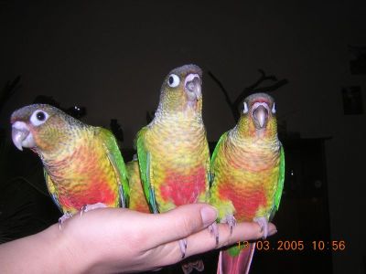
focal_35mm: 36
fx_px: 381
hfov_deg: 51.4
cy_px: 137
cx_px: 183
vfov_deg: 39.7
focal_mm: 4.7
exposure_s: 1/60.1
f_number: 5.2
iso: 100
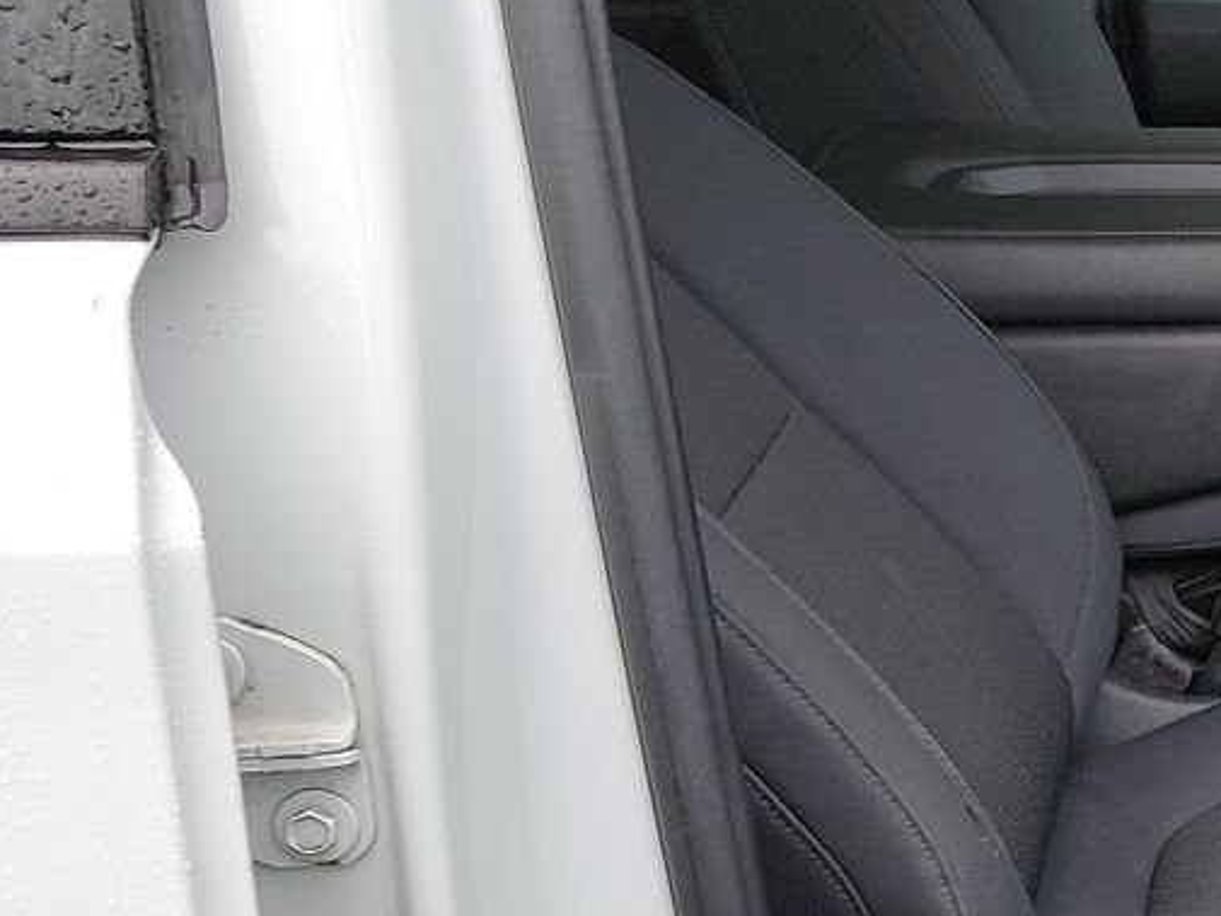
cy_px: 416
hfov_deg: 22.3
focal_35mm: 76
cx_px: 1695
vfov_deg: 19.4
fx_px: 2681
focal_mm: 6.7
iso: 152
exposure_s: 1/59
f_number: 1.8
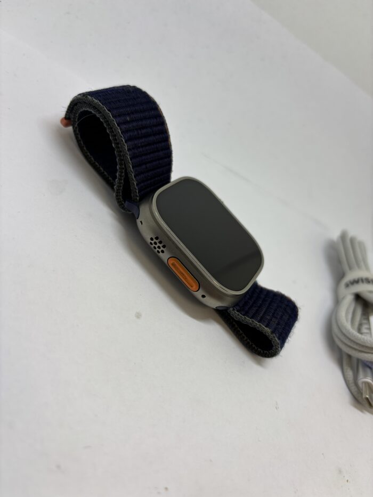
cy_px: 248
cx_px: 186
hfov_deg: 53.1
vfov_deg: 67.3
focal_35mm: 26
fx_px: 373
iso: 32
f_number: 1.6
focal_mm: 5.96
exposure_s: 1/137
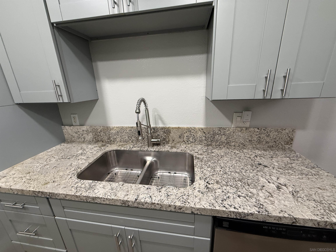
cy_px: 126
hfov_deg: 102.1
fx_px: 136
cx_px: 168
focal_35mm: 14
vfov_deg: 85.7
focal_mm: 2.22
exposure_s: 1/120
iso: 320
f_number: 2.2
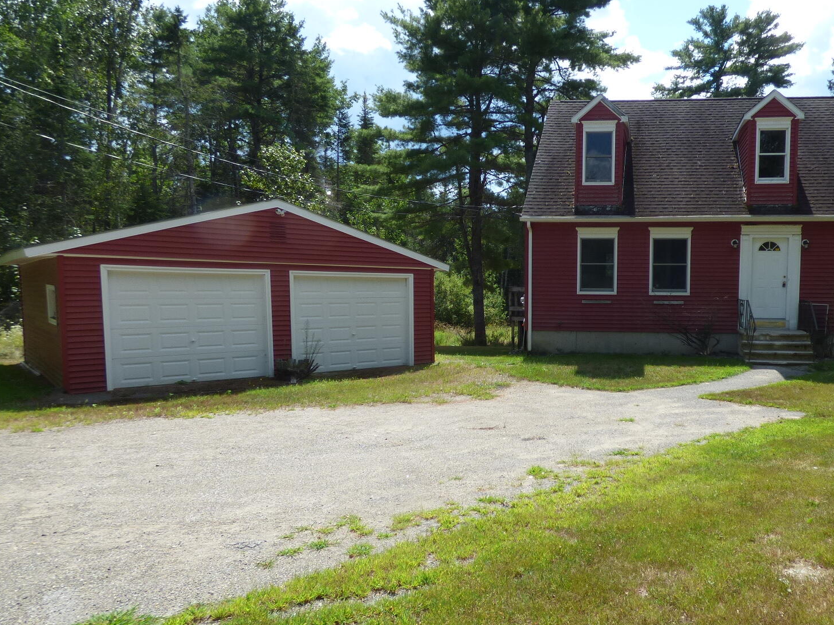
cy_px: 338
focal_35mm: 28
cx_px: 558
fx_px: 675
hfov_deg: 61.8
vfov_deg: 49.7
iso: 100
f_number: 2.8
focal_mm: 3.58
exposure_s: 1/1000
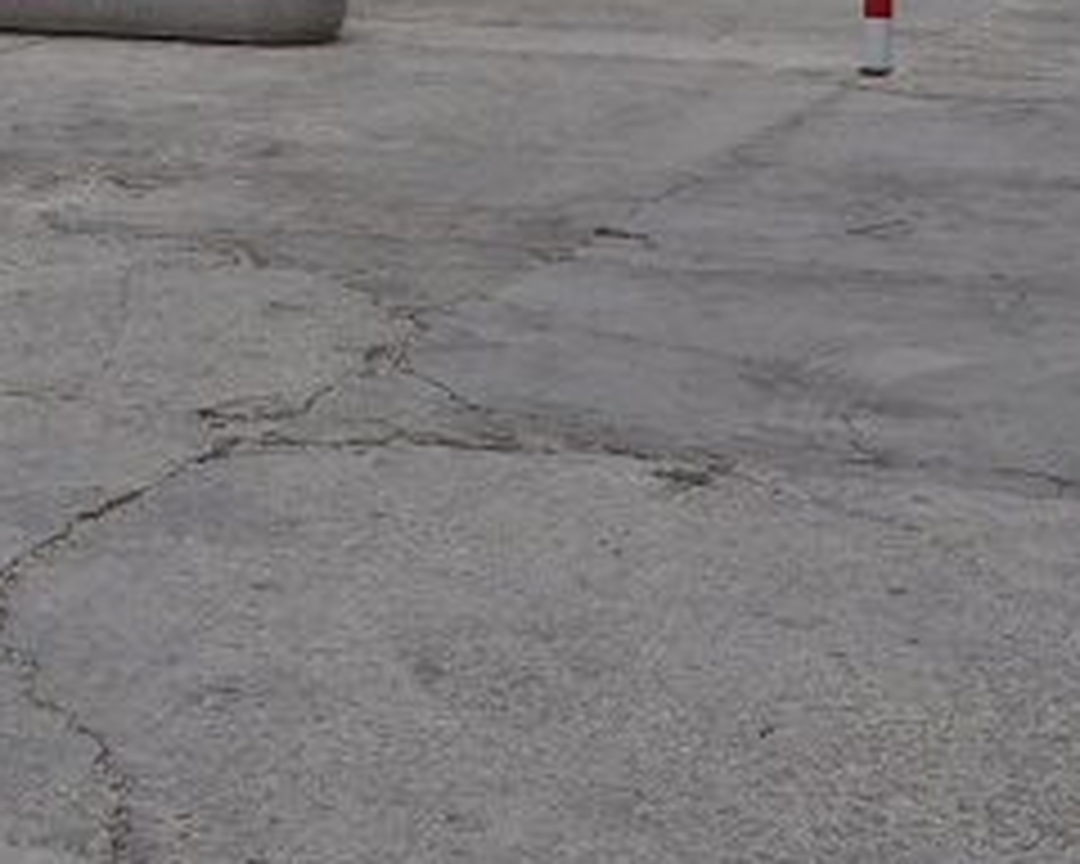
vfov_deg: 12.3
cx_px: -506
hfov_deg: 15.3
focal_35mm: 117
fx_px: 3740
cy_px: -578
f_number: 11
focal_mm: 20
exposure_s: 1/500
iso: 500
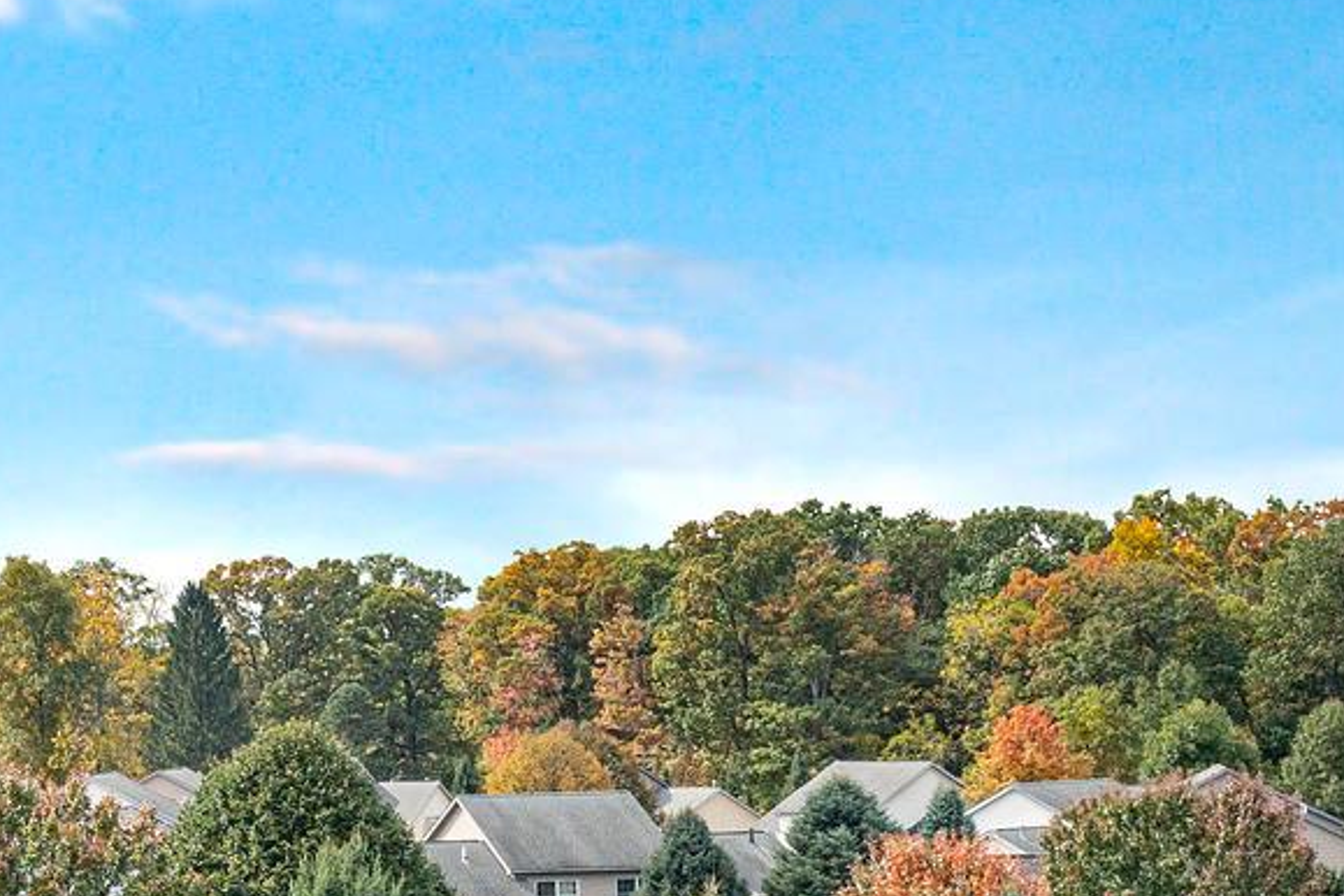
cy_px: 469
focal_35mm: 99
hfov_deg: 19.9
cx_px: -46
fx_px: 3696
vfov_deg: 13.8
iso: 100
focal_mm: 10.26
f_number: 7.1
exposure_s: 1/240
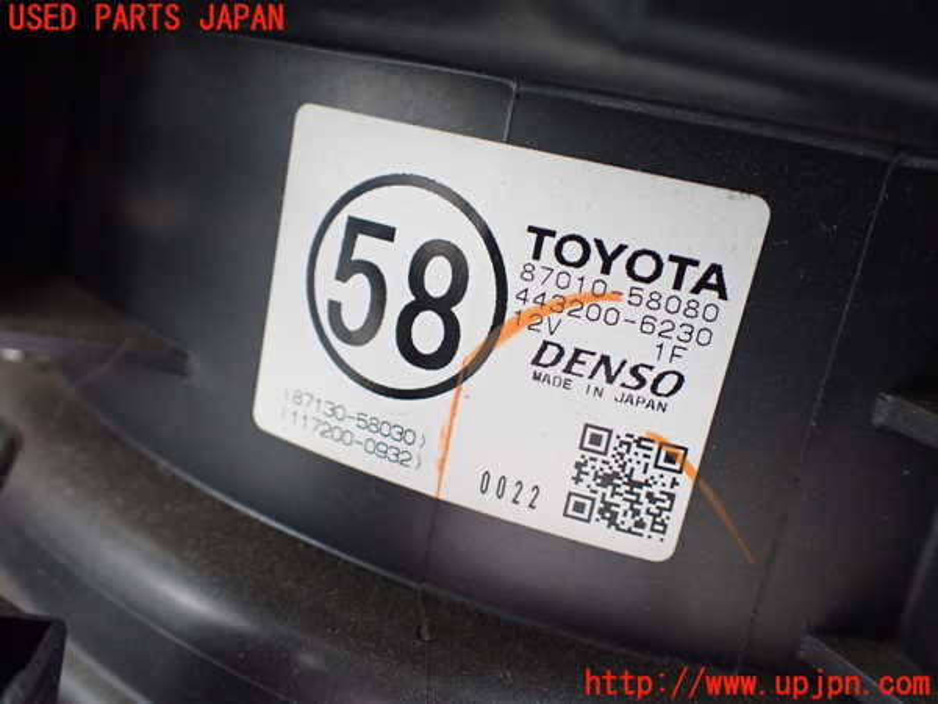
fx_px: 813
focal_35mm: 30
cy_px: 352
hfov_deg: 60.0
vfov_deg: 46.8
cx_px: 469
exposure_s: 1/125
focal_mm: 5.4
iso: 640
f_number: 2.3
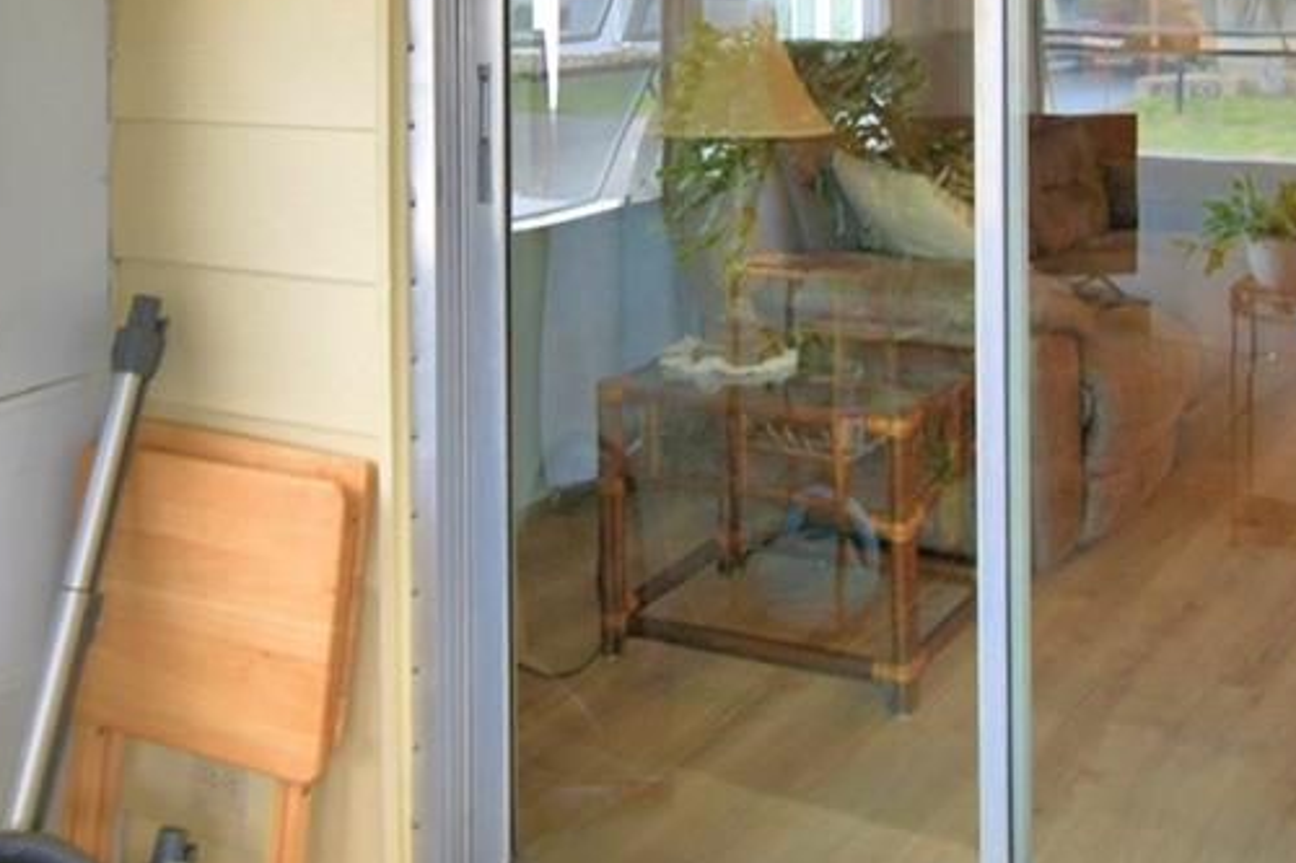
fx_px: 1727
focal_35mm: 48
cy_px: 13
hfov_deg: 41.1
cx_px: 705
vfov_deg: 26.6
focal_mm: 10
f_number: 4.5
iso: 200
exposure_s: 1/60
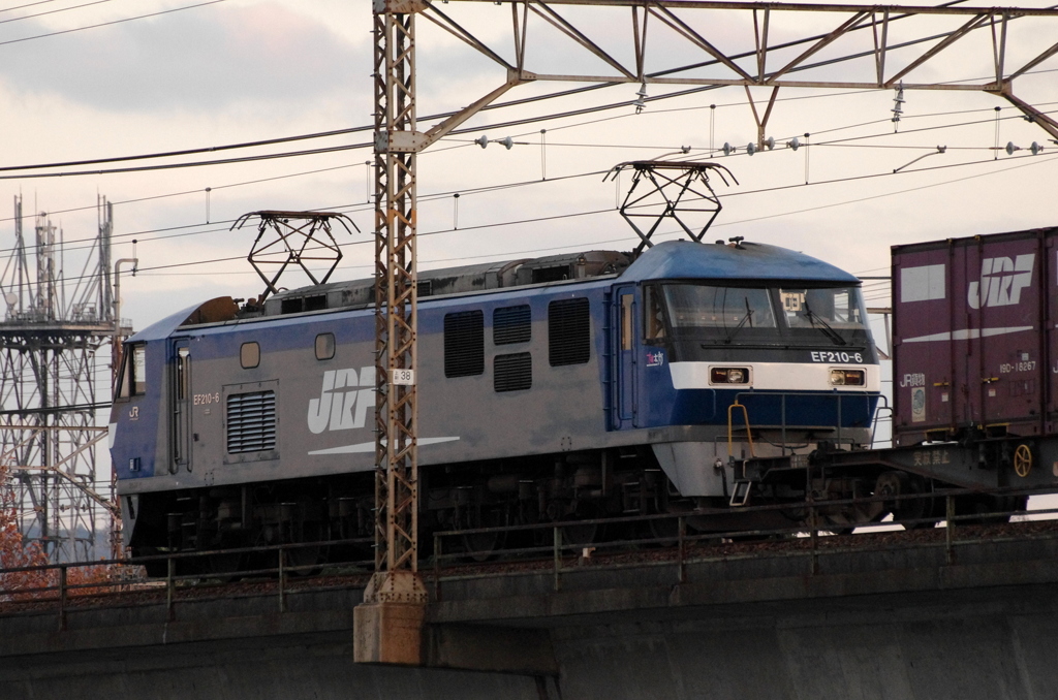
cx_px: 529
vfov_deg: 3.0
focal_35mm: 450
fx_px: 13196
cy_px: 350
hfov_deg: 4.6
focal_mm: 300
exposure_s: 1/500
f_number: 6.3
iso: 4000
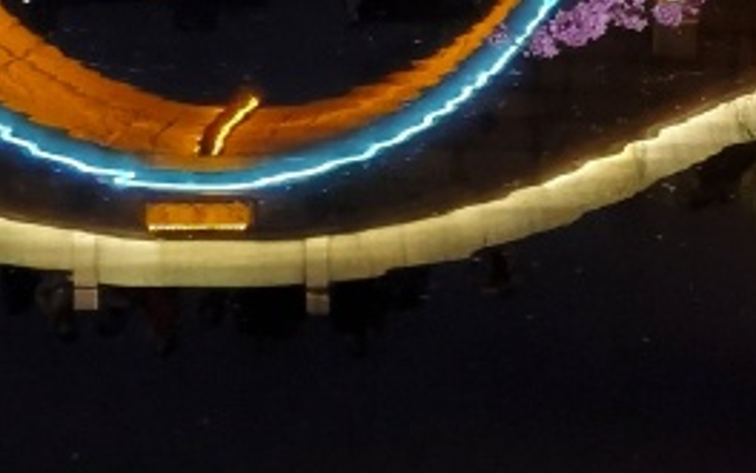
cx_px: 186
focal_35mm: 231
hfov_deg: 9.1
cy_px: -464
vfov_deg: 5.6
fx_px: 4759
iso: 160
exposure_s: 1/33.3
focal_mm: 6.71
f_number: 1.9
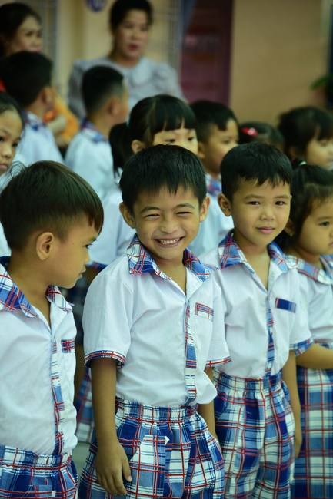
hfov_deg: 11.4
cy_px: 250
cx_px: 166
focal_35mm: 120
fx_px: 1666
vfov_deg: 17.1
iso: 160
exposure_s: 1/125
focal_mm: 120
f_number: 4
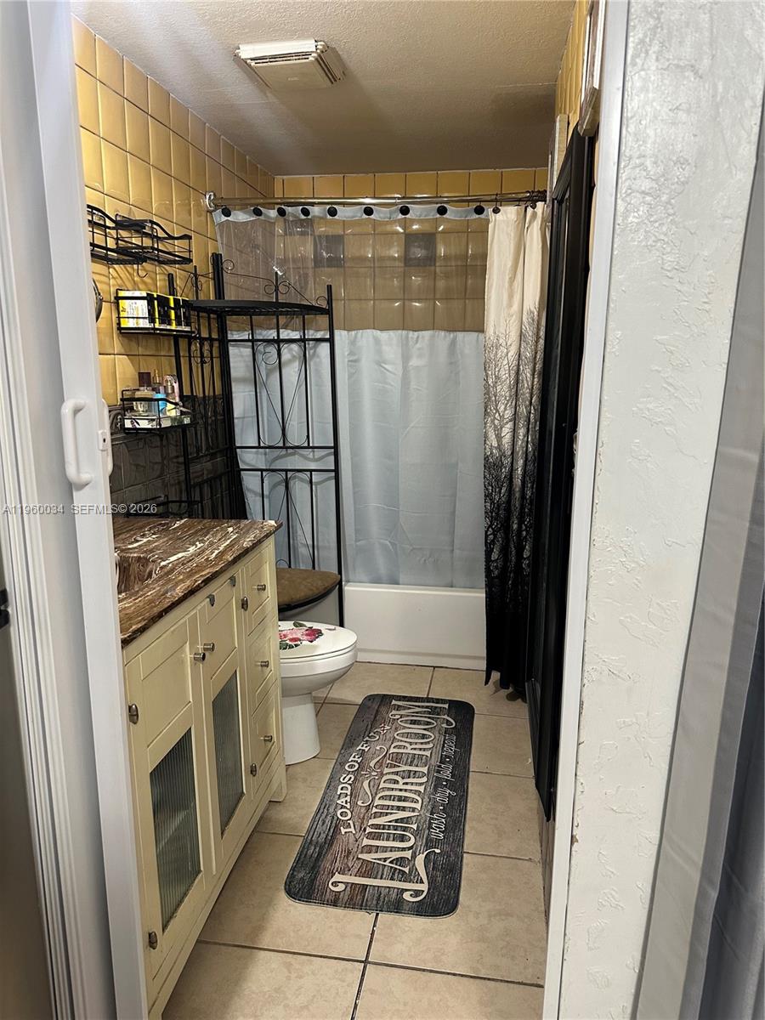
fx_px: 707
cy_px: 510
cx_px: 382
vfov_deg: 71.6
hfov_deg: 56.8
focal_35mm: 24
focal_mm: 6.86
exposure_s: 1/60
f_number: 1.78
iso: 320
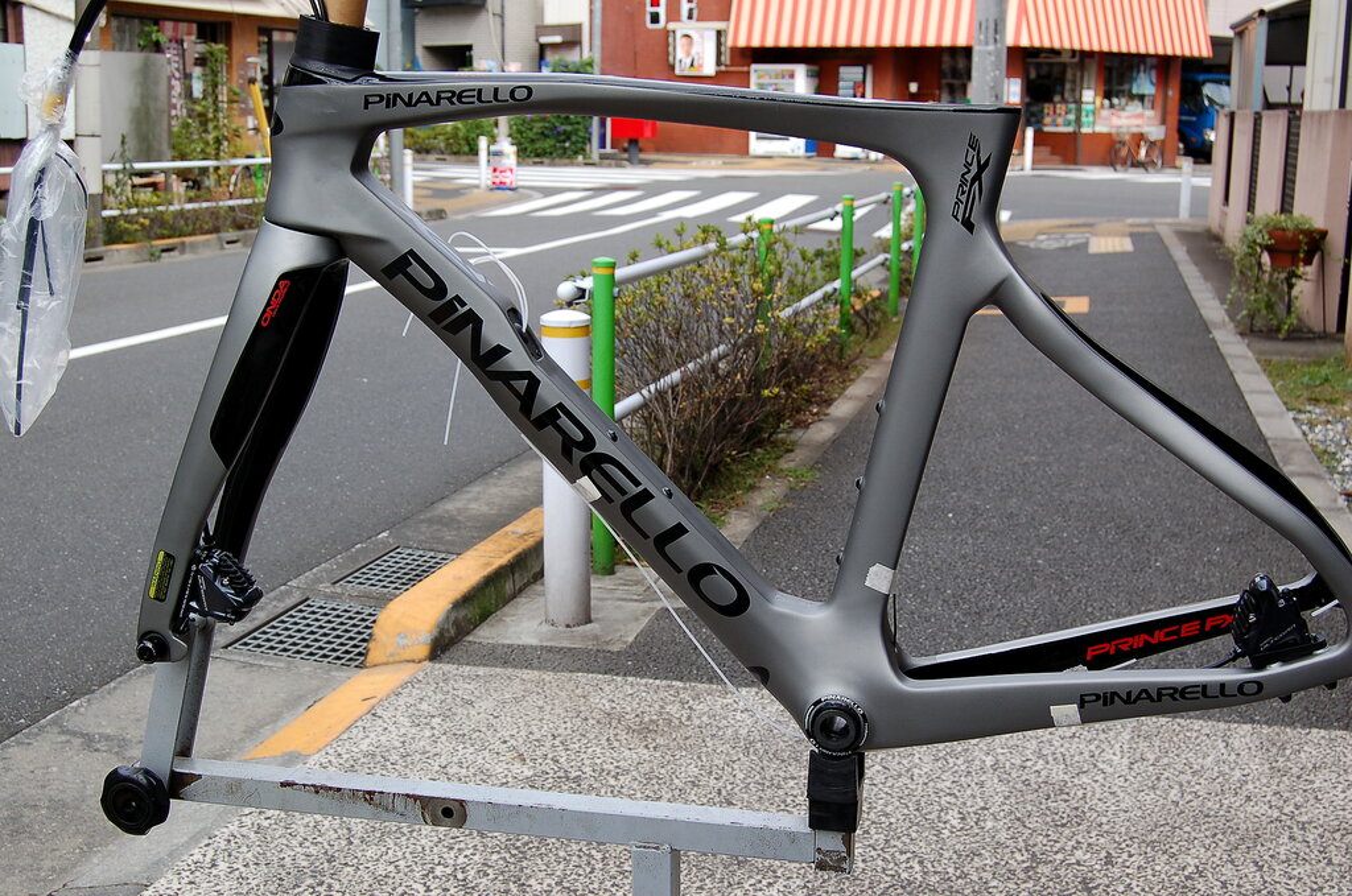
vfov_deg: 29.8
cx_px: 676
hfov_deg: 43.7
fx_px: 1687
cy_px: 448
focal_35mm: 45
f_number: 6.3
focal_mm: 30
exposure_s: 1/160
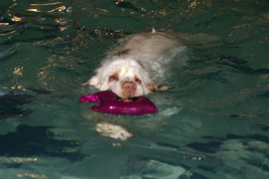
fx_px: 784
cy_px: 90
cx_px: 134
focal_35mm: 105
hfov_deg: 19.5
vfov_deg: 13.0
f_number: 5.6
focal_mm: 70
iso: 400
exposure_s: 1/125
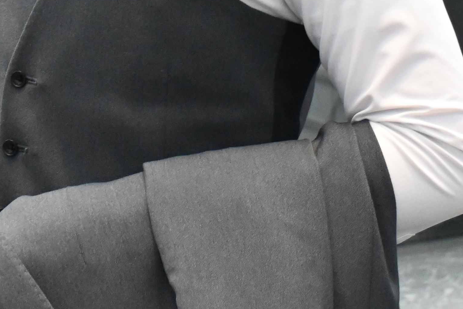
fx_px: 1861
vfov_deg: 9.1
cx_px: 2
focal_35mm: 145
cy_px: -237
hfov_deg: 14.0
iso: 2800
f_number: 4.5
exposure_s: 1/125
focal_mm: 26.5
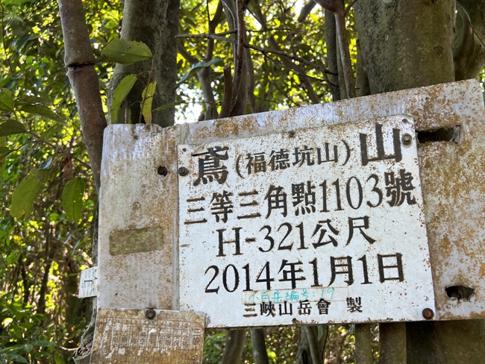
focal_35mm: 32
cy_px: 197
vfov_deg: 44.1
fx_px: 449
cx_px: 290
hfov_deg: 56.4
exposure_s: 1/121
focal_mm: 5.7
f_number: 1.5
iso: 64
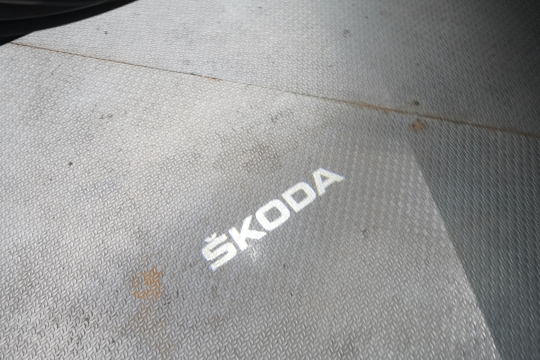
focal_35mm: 29
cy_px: 180
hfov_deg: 63.7
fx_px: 435
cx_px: 270
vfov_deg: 45.0
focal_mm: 29
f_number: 6.3
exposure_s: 1/10
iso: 1000
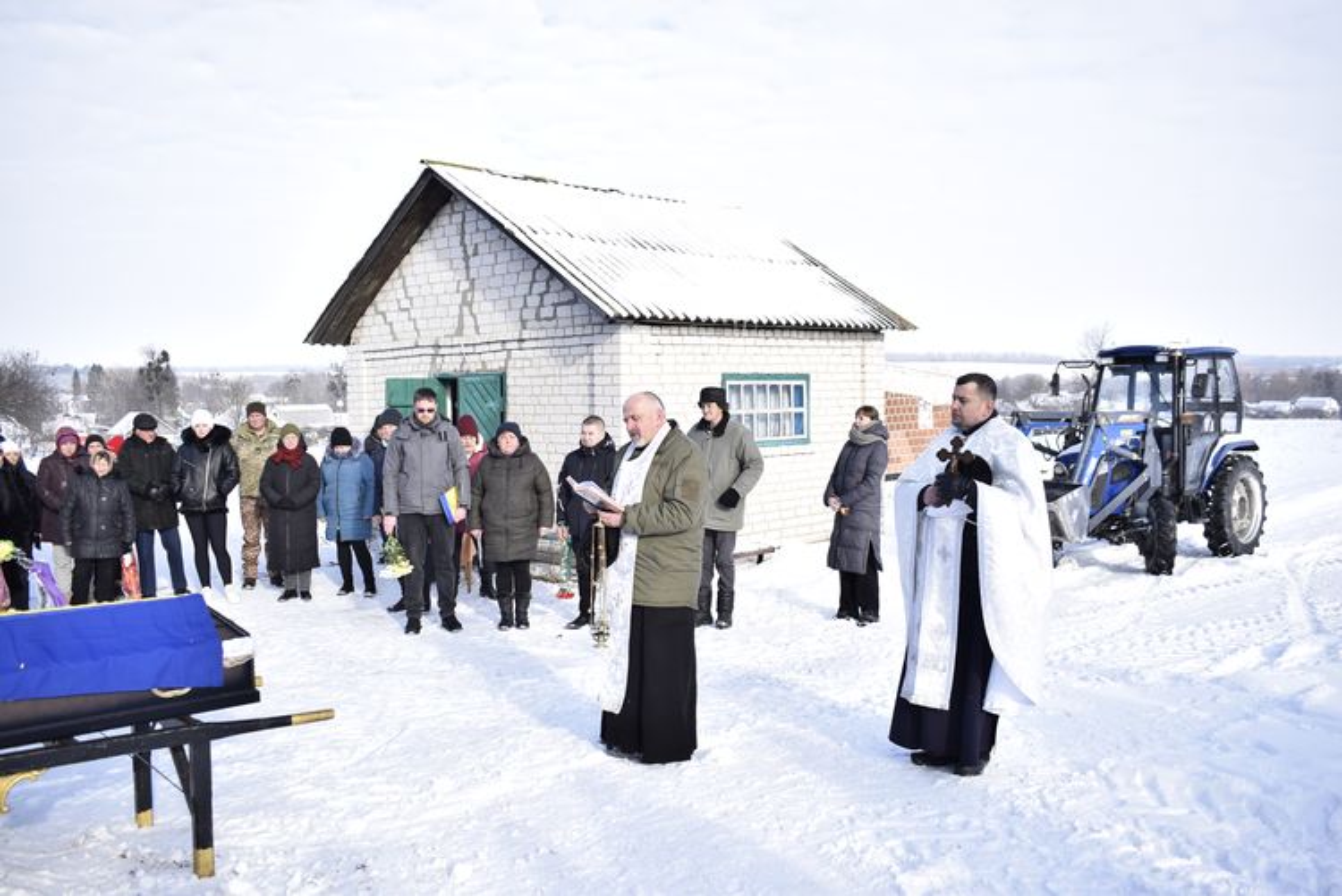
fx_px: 1119
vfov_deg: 43.7
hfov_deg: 61.9
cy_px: 448
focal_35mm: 30
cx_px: 671
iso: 200
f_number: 5
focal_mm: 20
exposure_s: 1/640
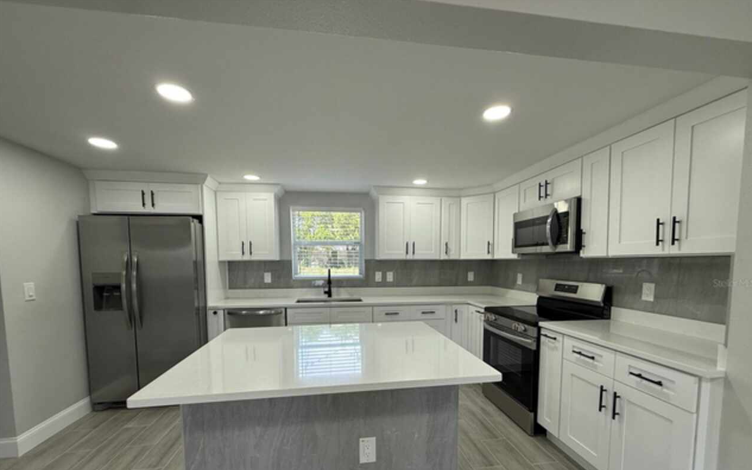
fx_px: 307
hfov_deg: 101.5
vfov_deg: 73.9
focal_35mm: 15
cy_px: 283
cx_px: 378
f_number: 2.2
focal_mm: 2.22
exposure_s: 1/120
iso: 80
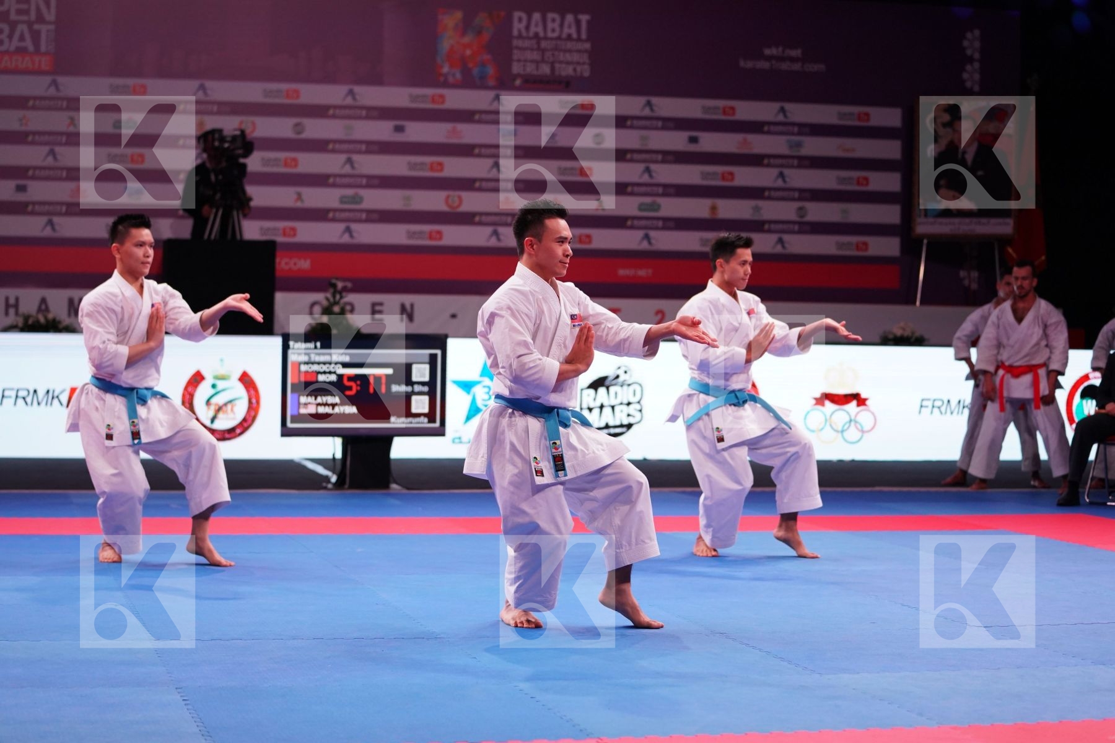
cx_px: 558
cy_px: 372
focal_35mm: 70
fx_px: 2168
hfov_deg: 28.8
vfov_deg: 19.5
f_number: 2.8
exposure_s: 1/500
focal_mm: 70
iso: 2000
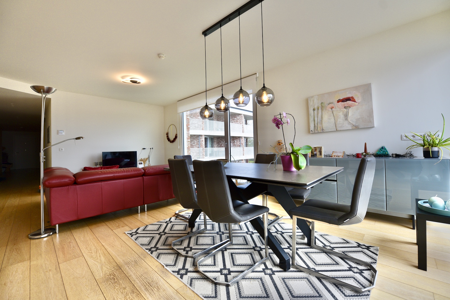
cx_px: 225
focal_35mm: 14
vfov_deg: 81.2
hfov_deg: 104.3
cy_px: 150
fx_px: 175
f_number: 3.2
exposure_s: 1/60
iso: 200
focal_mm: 14
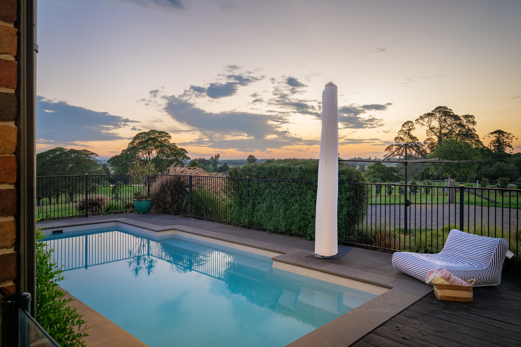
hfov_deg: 61.9
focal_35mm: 30
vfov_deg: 43.6
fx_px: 434
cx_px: 260
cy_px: 174
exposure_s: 1
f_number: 5
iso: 400
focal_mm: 30
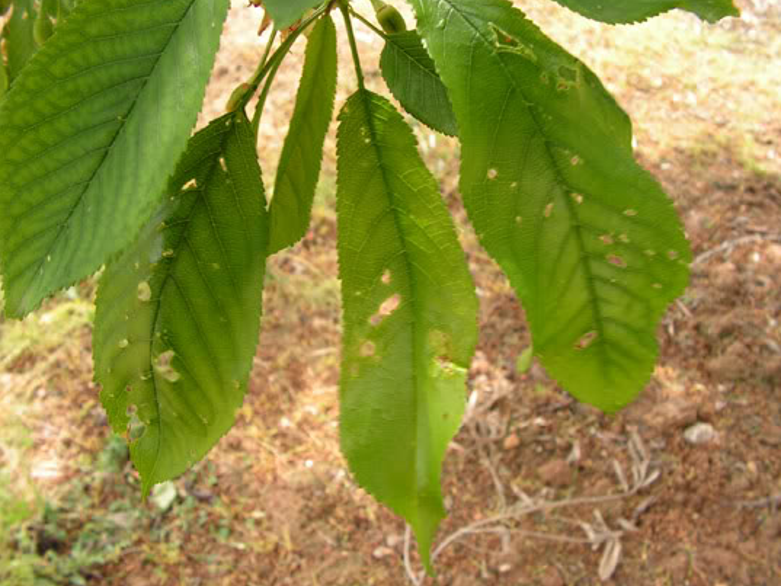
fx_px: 858
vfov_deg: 37.7
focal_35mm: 38
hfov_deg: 49.0
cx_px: 388
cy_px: 281
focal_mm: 6
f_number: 4.8
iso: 64
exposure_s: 1/60
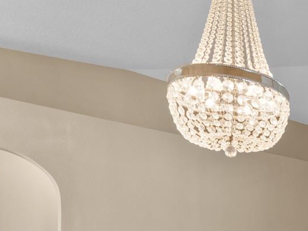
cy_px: 242
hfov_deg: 36.2
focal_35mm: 40
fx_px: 356
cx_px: 370
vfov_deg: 32.4
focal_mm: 14
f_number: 8
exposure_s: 1/1.25
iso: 320
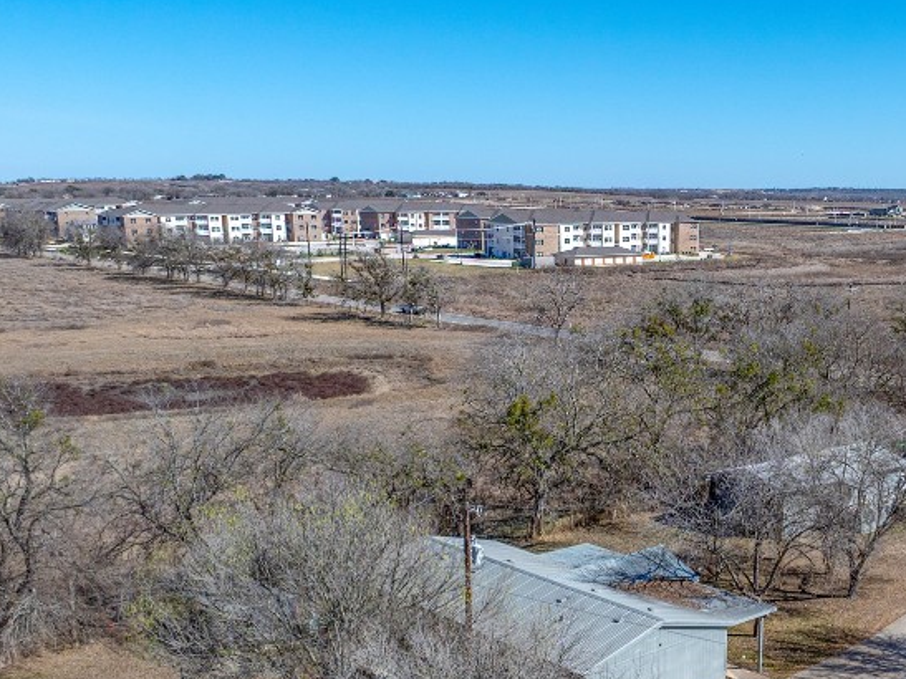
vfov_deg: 31.0
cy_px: 586
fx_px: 1178
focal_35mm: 45
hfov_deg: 41.1
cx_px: 658
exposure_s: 1/2500
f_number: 2.8
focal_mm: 12.29
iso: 110
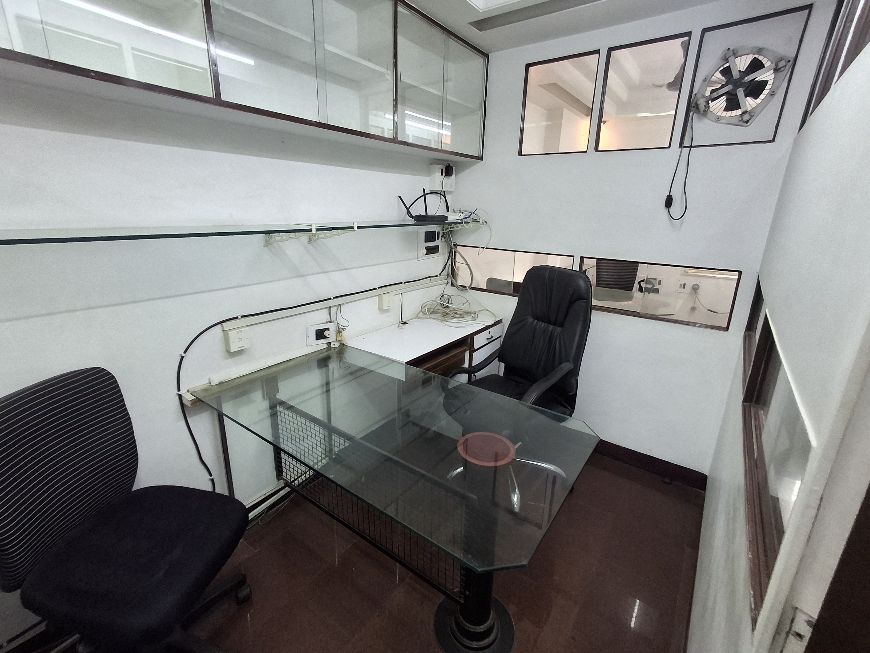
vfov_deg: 78.1
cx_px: 435
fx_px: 402
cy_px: 326
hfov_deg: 94.5
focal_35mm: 16
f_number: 2.2
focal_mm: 1.64
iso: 200
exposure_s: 1/50
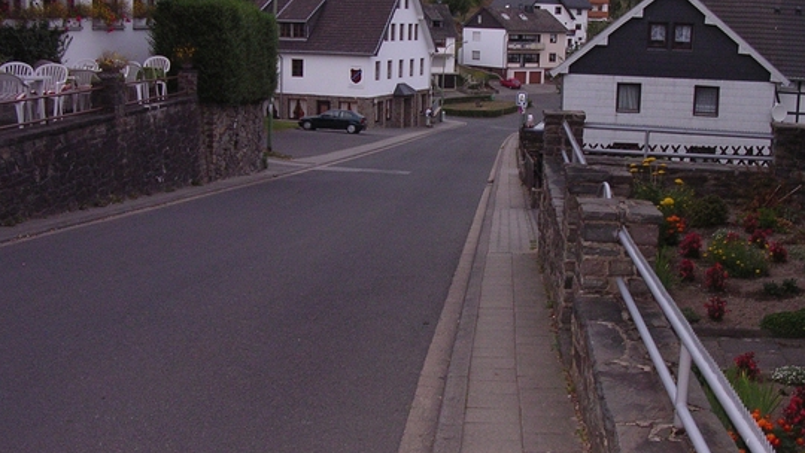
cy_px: 192
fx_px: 982
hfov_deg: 44.5
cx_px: 429
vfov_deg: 26.0
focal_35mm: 46
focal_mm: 5.8
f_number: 2.8
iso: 290
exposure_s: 1/60.1
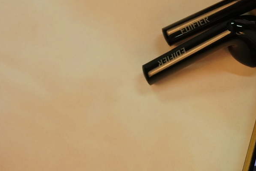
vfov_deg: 15.1
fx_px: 640
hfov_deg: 22.2
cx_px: 219
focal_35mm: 90
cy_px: 27
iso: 1600
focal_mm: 30
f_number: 6.3
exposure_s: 1/40
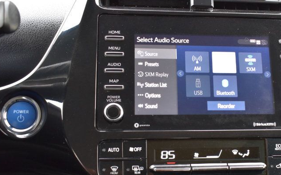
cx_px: 206
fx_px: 452
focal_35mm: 59
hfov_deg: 33.9
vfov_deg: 22.0
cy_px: 103
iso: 1000
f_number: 6.3
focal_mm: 24
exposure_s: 1/15
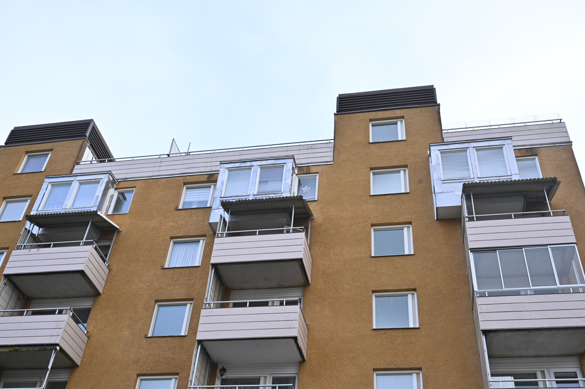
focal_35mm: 39
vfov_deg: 34.2
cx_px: 292
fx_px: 634
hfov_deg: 49.6
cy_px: 194
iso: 2000
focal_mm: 39
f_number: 9
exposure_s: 1/400
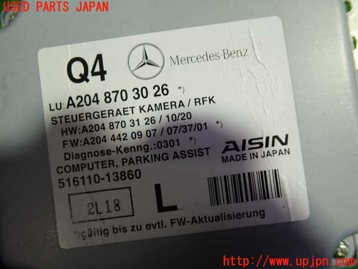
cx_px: 179
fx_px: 310
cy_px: 134
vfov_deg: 46.8
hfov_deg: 60.0
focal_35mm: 30
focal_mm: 5.4
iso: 200
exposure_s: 1/50
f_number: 2.3
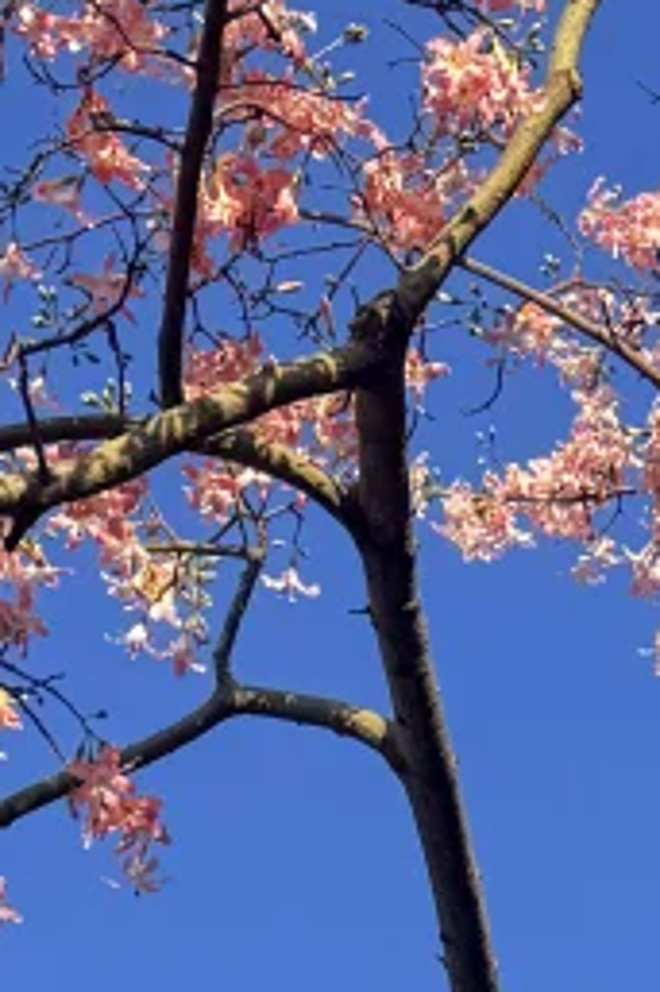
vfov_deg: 12.5
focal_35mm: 140
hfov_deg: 9.5
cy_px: 2111
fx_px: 3855
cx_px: 969
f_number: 1.78
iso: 80
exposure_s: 1/2703
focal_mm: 6.76
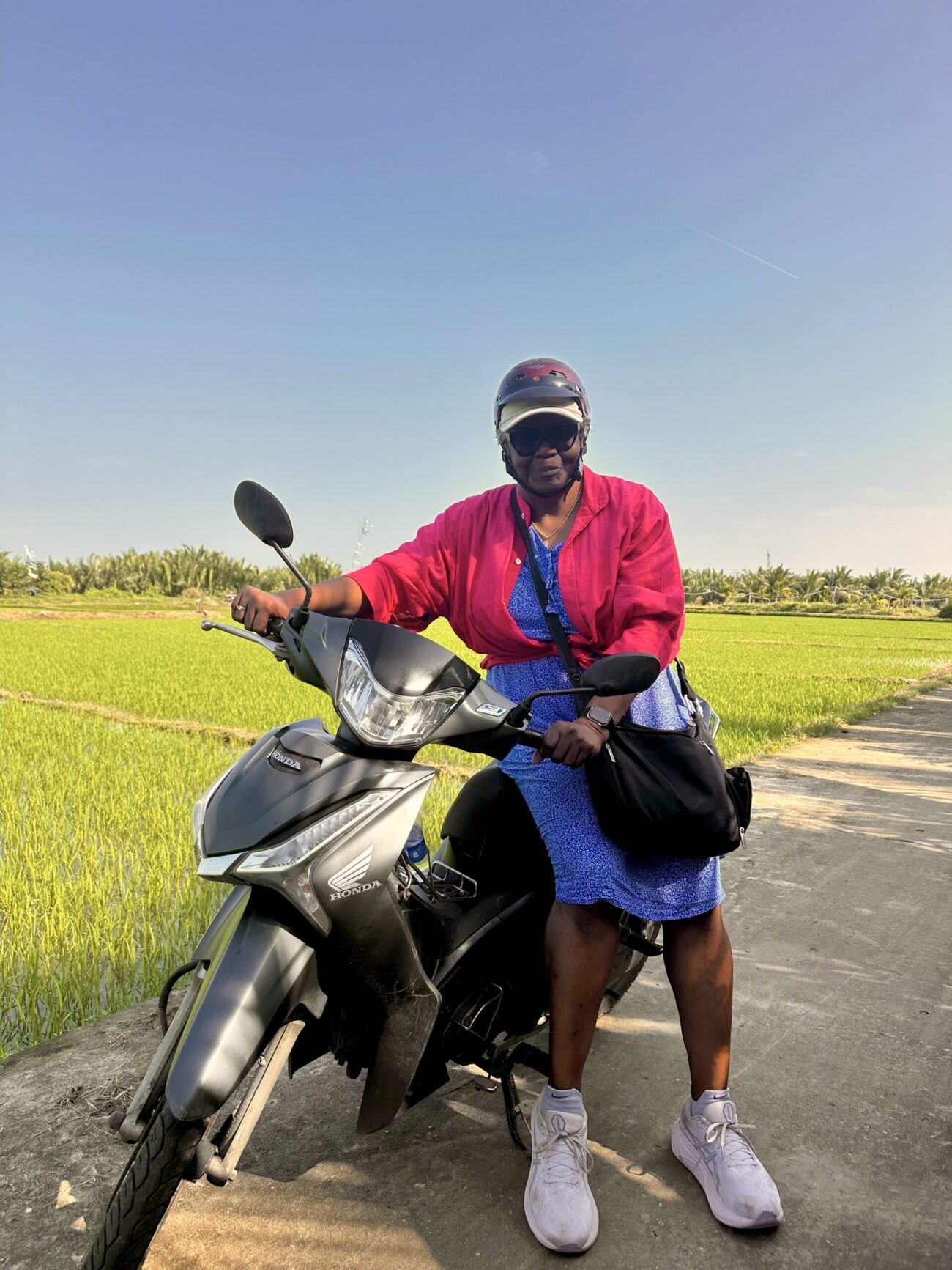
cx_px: 476
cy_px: 635
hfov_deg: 56.8
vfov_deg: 71.6
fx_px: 880
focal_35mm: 24
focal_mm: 6.86
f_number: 1.78
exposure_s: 1/2882
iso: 80
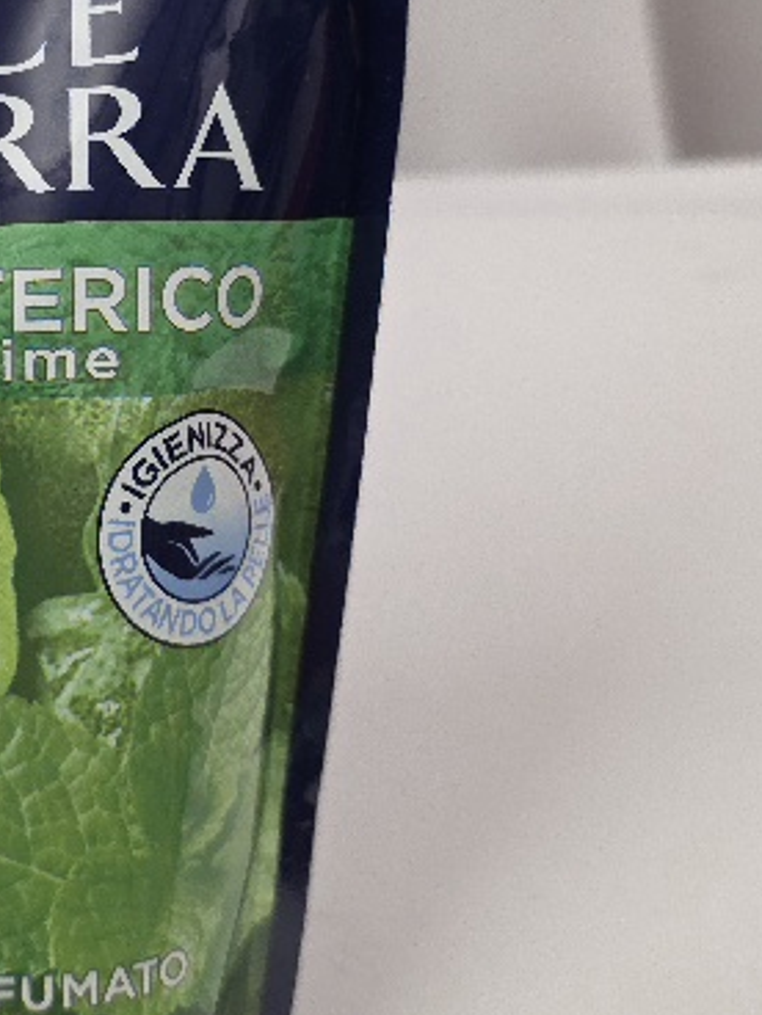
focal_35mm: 50
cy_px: 306
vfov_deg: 37.6
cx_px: 39
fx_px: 1468
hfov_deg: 27.7
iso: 400
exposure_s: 1/101
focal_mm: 6.3
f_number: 1.7
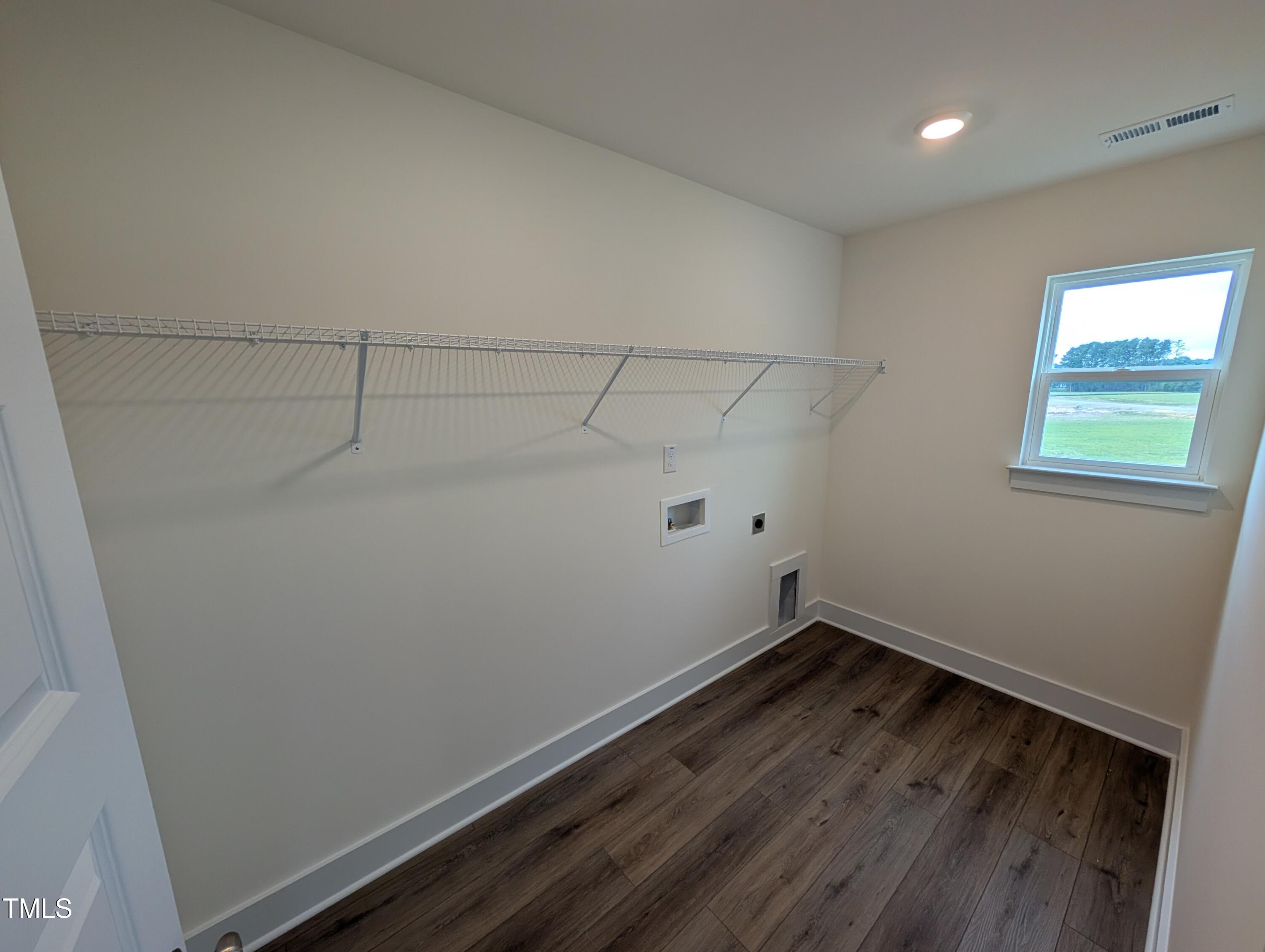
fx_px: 439
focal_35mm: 12
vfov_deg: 94.6
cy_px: 476
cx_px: 632
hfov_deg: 110.5
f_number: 1.7
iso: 49
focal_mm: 2.02
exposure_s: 1/168
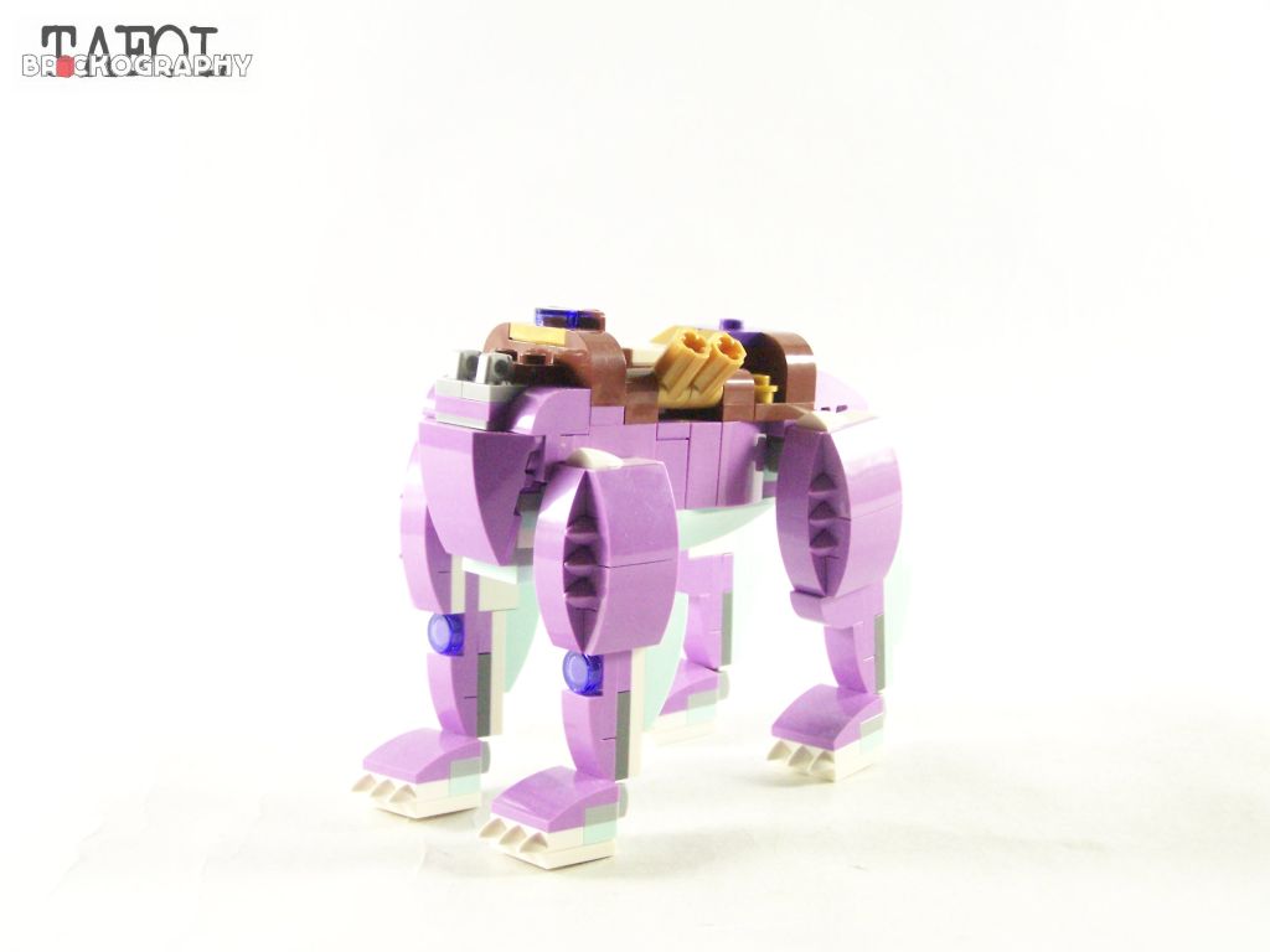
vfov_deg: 24.8
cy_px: 476
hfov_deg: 32.7
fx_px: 2165
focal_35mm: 59
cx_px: 635
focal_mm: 9.8
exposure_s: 1/60
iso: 400
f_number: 3.1
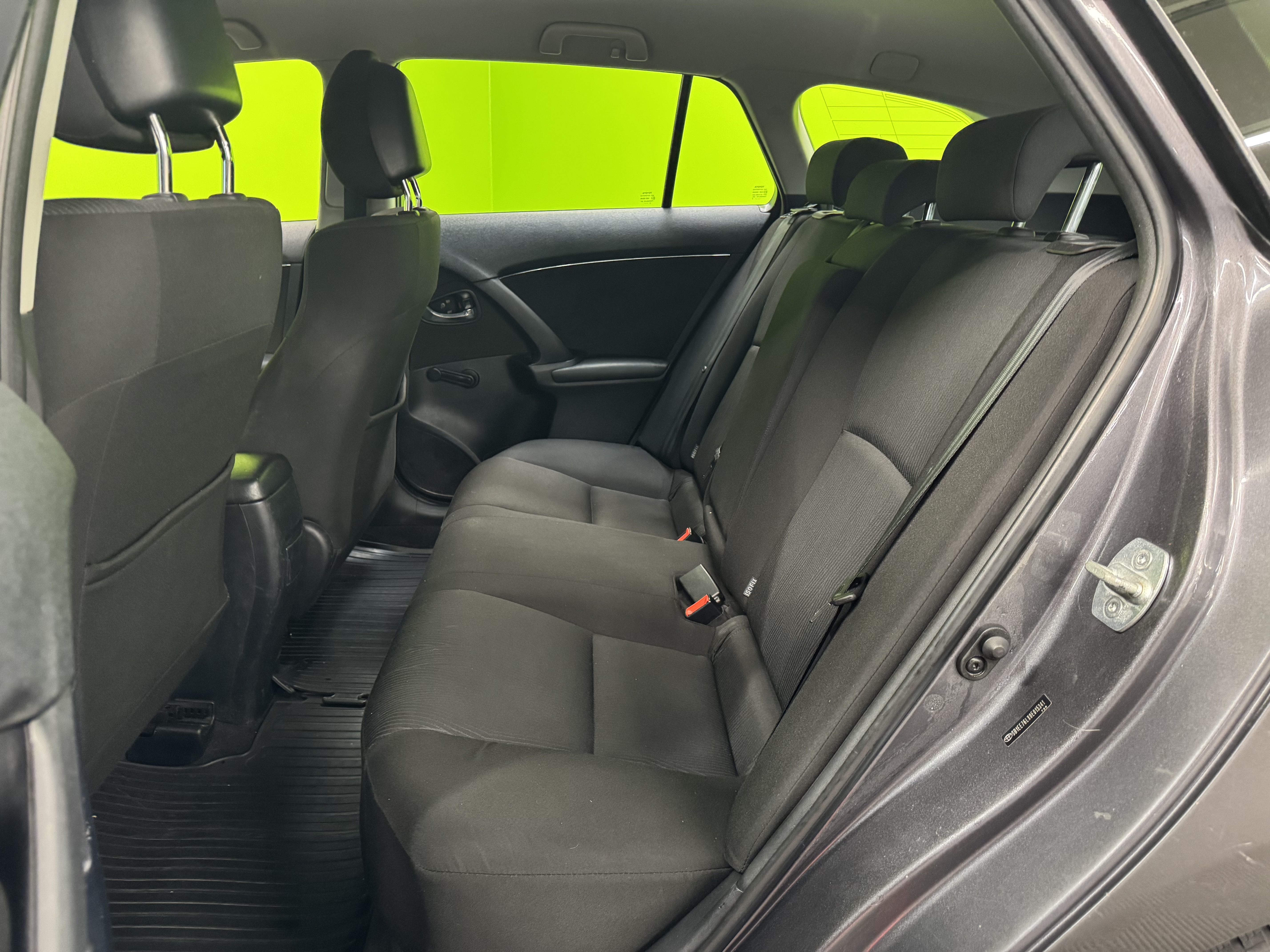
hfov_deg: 71.6
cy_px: 476
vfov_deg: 56.8
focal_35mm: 24
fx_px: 881
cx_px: 635
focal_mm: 6.76
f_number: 1.78
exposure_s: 1/33
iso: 640
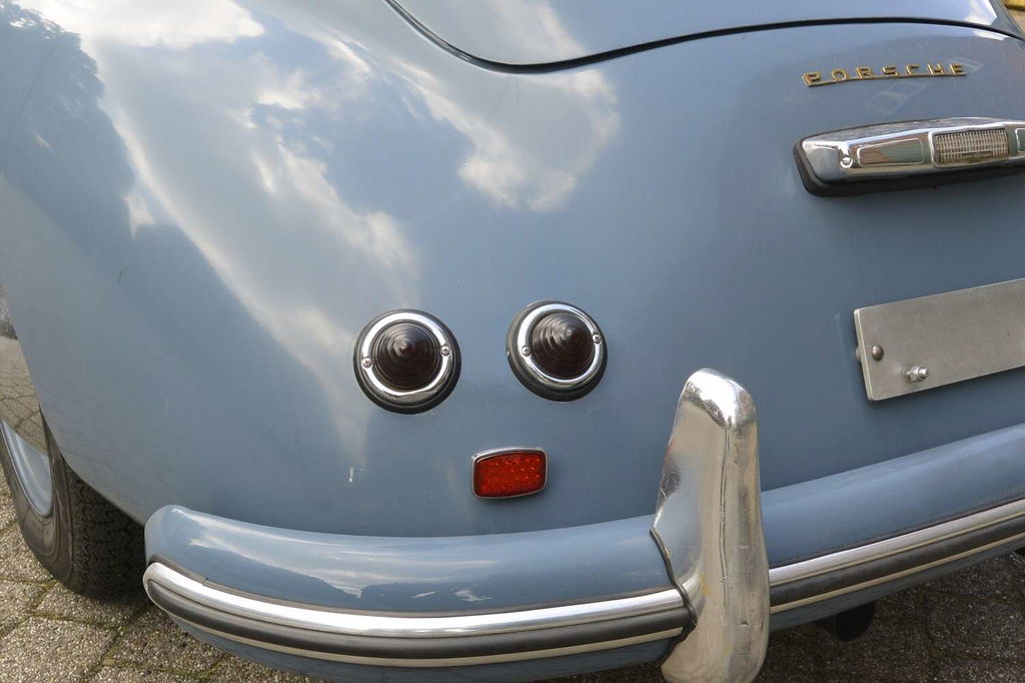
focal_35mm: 44
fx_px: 1252
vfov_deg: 30.5
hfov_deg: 44.5
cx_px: 512
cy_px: 342
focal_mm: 16.3
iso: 160
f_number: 4.2
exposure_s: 1/250
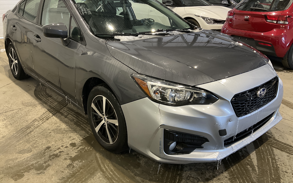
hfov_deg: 58.1
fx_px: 263
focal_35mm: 33
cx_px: 140
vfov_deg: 38.2
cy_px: 79
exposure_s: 1/60
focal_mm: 3
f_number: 1.8
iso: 80
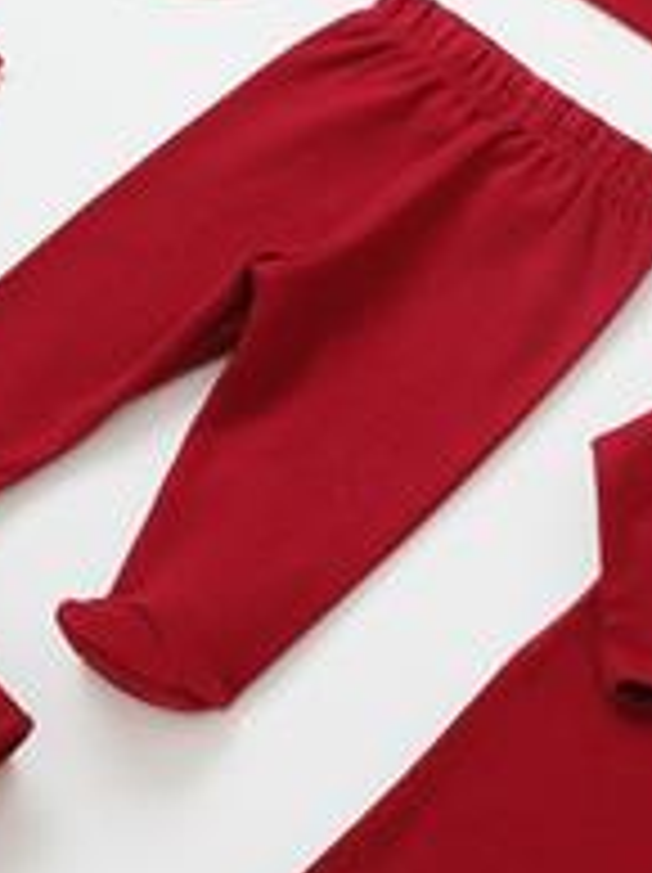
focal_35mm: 119
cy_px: 468
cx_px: 688
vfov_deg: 16.6
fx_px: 2995
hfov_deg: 12.2
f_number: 13
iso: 200
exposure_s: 1/125
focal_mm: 26.5
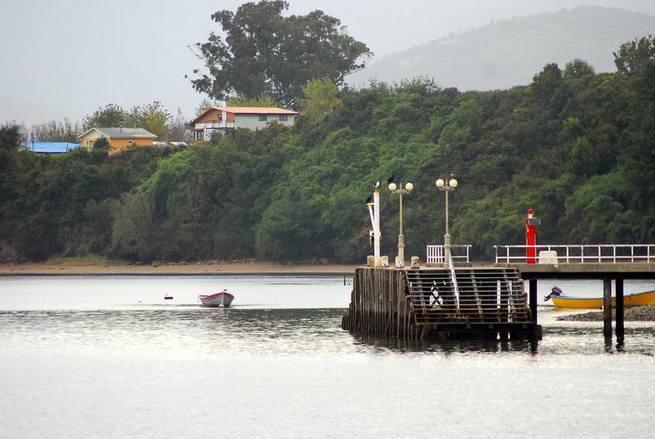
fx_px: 5333
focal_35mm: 292
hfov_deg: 7.0
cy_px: 220
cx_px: 328
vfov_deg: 4.7
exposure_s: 1/100
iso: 250
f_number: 4.8
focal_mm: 195
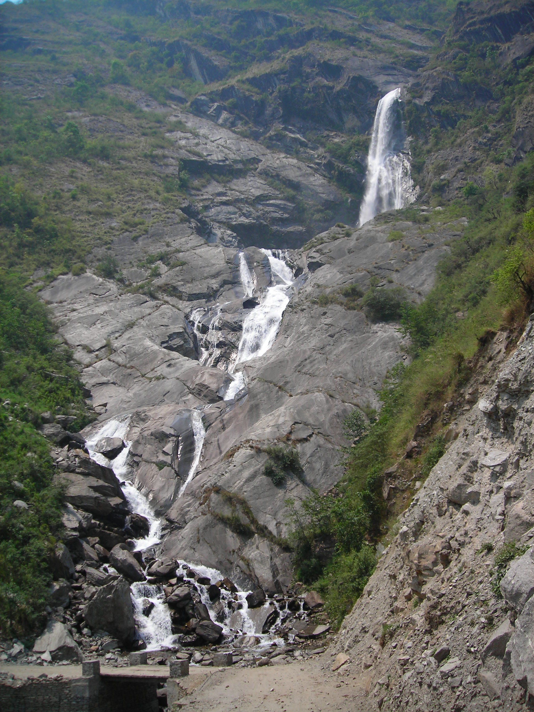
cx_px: 267
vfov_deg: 49.0
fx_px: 782
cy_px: 356
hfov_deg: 37.7
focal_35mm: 38
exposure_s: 1/155
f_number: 6.4
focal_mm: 6.3
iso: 50
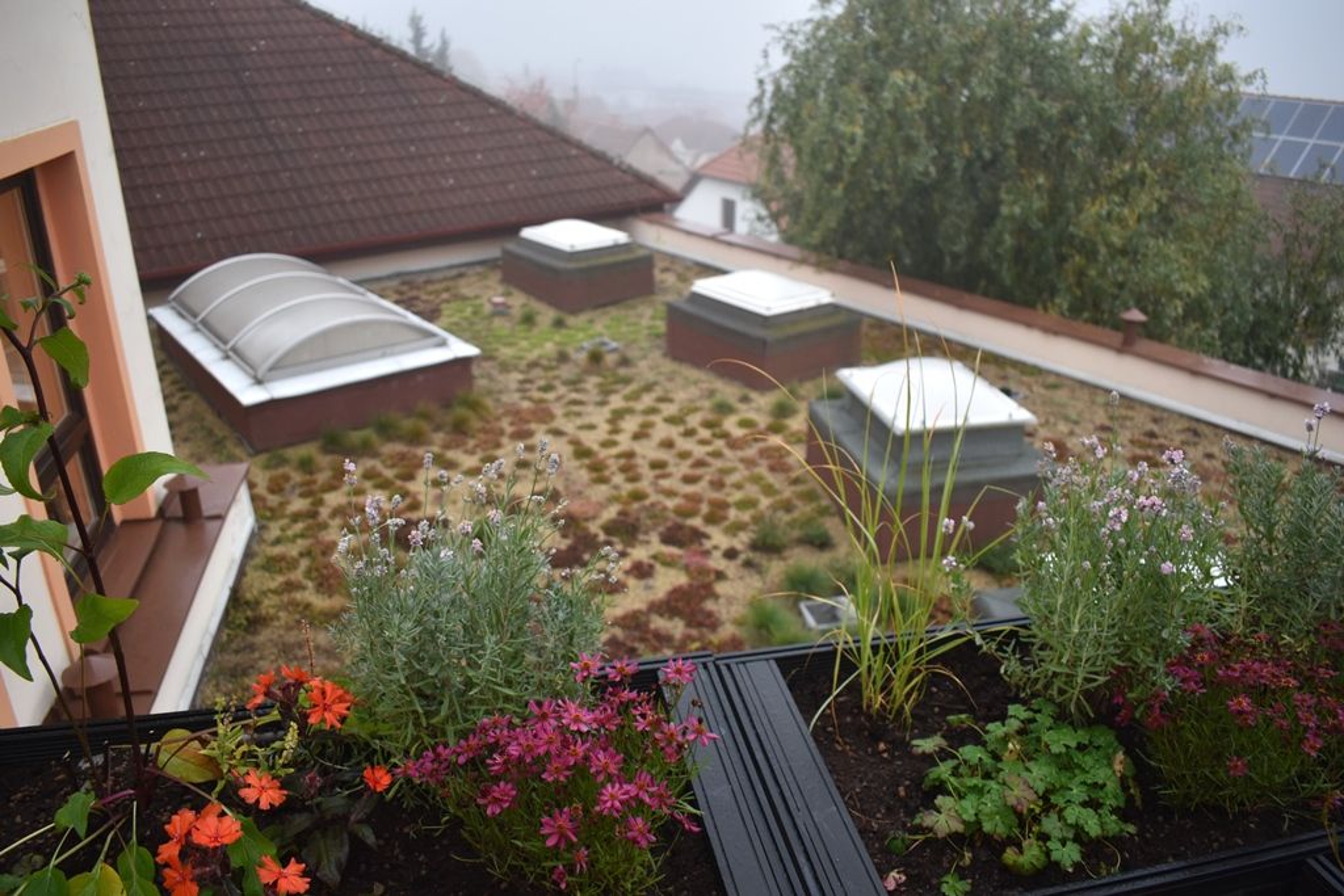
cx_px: 672
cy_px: 448
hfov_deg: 67.4
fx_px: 1008
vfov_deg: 47.9
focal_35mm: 27
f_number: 3.5
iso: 360
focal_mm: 18
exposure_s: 1/30
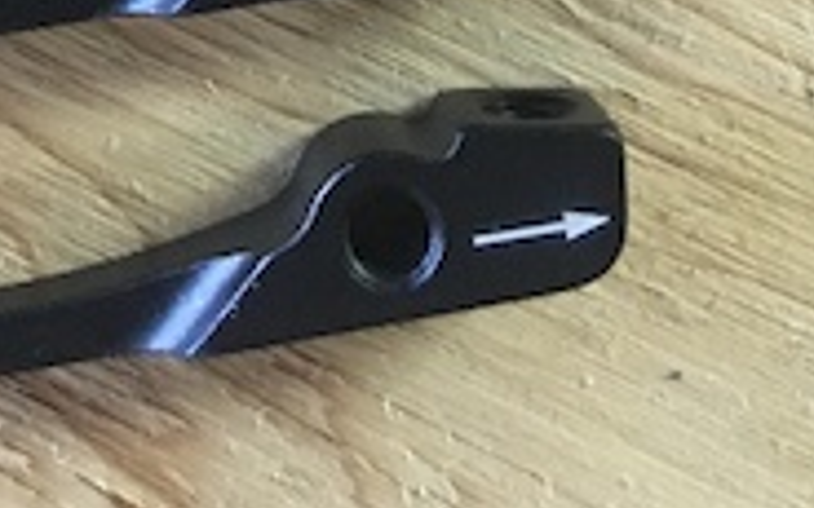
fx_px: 2973
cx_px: -62
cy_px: -1100
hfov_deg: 15.2
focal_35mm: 134
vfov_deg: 8.1
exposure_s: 1/30
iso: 125
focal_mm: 4.15
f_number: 2.2
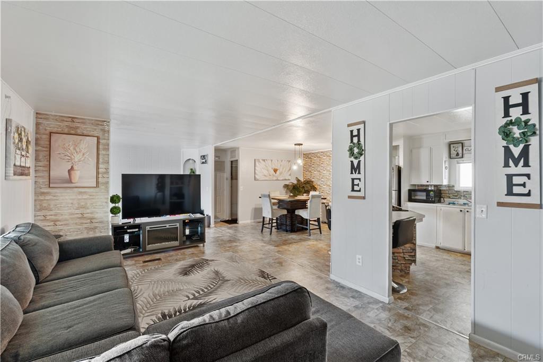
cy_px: 181
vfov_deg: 73.7
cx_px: 272
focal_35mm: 16
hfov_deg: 96.8
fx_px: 241
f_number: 7.1
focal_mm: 16
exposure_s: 2.5
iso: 250
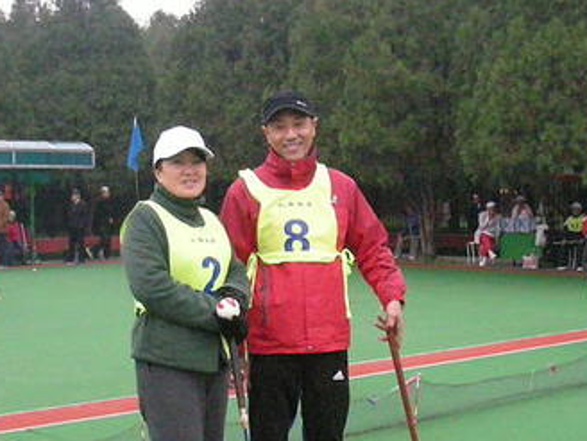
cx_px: 285
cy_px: 316
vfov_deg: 22.8
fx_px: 1085
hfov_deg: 30.3
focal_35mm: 64
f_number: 2.8
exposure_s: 1/128
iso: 750
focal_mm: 5.8
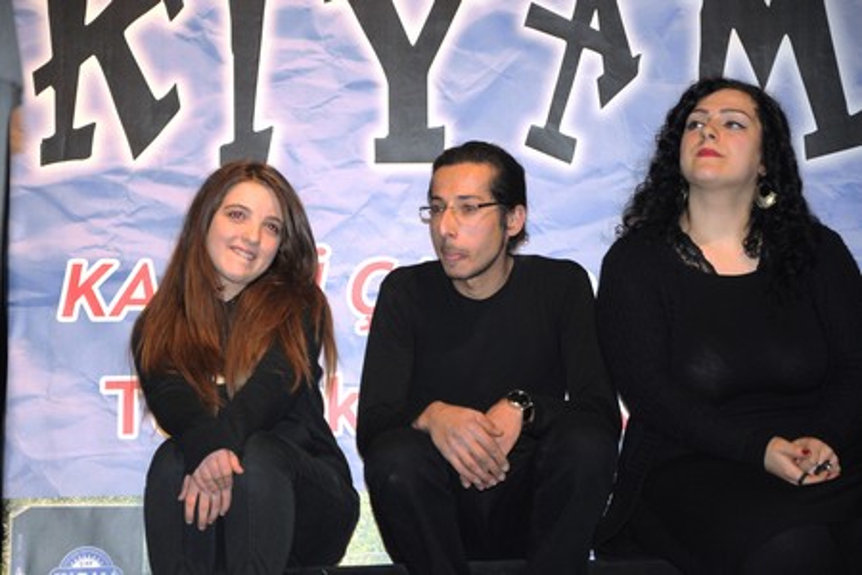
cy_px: 288
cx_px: 431
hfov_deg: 16.1
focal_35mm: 128
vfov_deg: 10.8
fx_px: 3053
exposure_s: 1/60
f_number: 5.6
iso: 400
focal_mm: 85
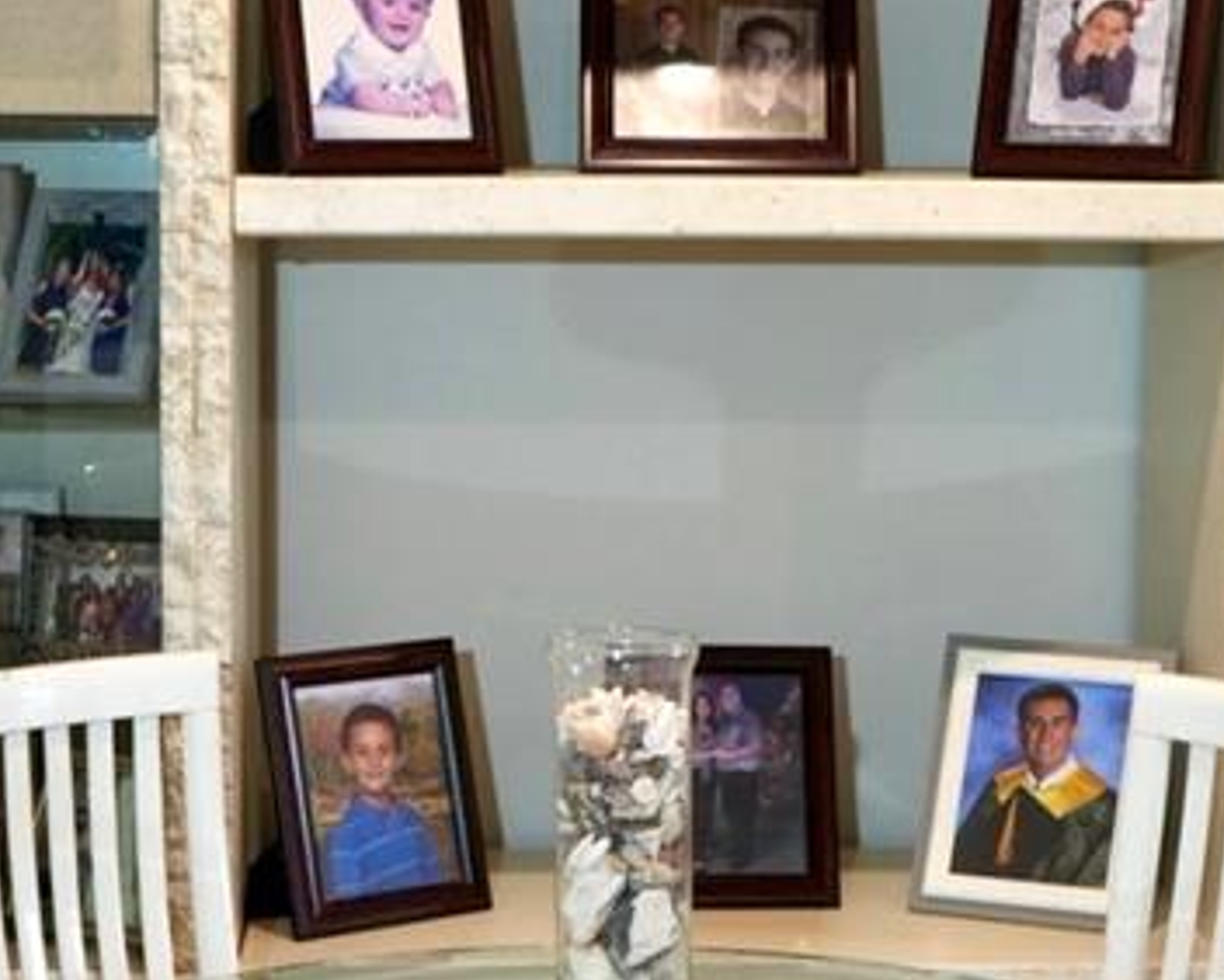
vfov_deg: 16.0
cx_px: 662
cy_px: 521
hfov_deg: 19.9
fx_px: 3480
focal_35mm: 96
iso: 1600
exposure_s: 1/160
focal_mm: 30
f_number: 4
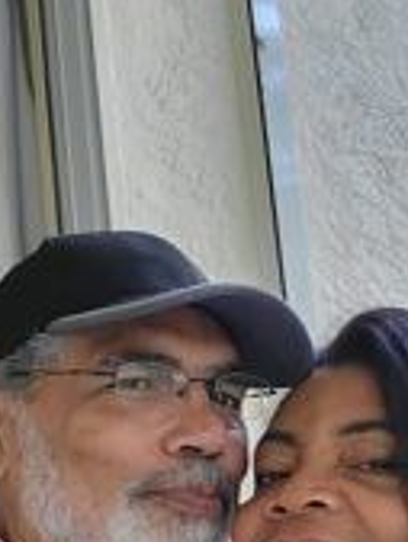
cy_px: 468
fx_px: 1020
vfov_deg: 28.8
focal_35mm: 65
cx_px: 222
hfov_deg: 22.6
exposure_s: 1/30
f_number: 2.2
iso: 500
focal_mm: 3.75
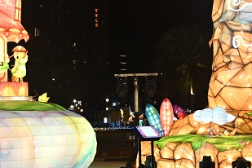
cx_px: 62
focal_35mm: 123
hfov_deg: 16.6
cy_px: 30
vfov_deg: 11.1
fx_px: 861
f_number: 4.5
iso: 1000
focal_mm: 38
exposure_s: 1/125
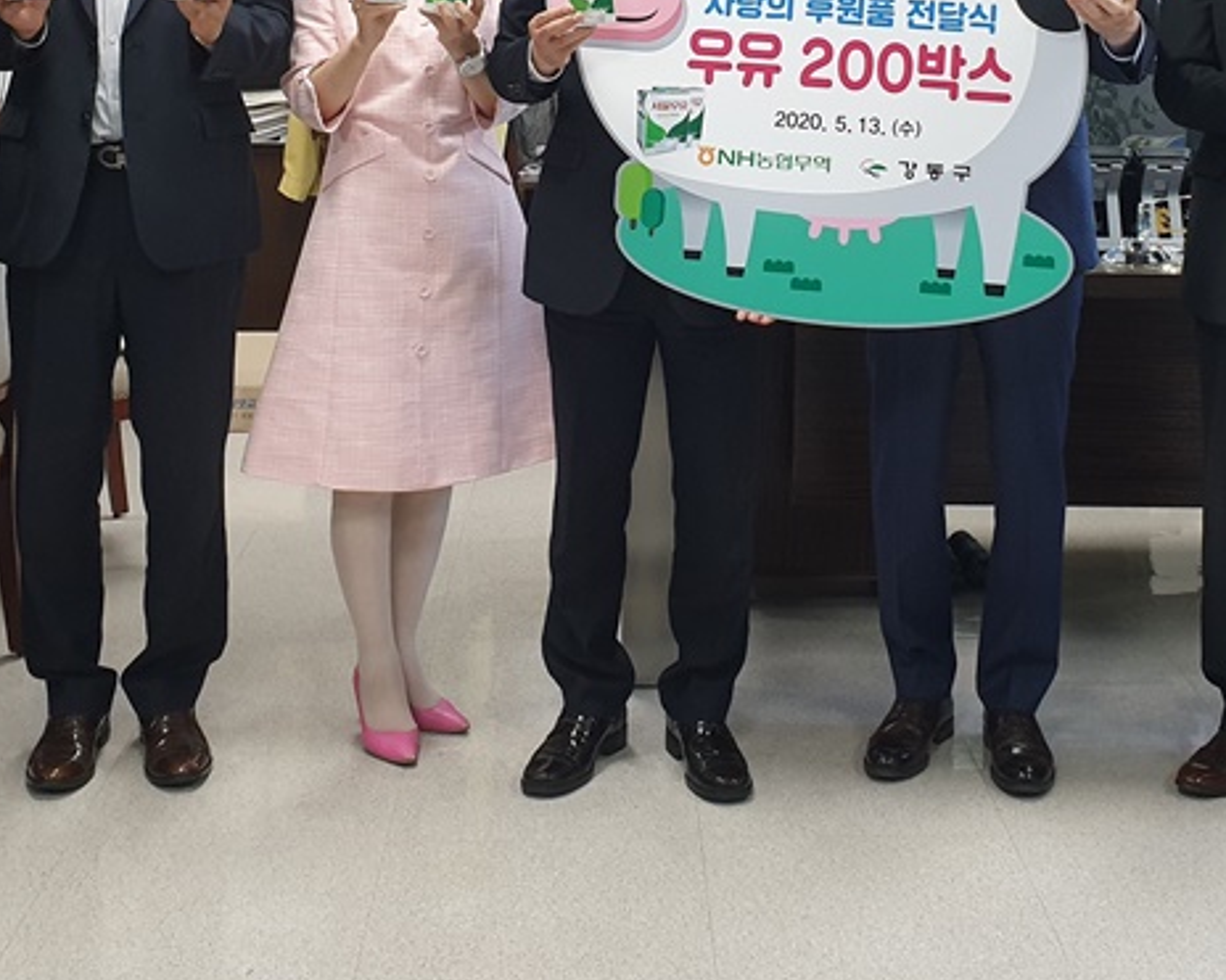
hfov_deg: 33.4
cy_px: 45
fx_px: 2032
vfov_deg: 26.0
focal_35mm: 56
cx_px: 761
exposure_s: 1/60
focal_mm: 4.3
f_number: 2.4
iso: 200
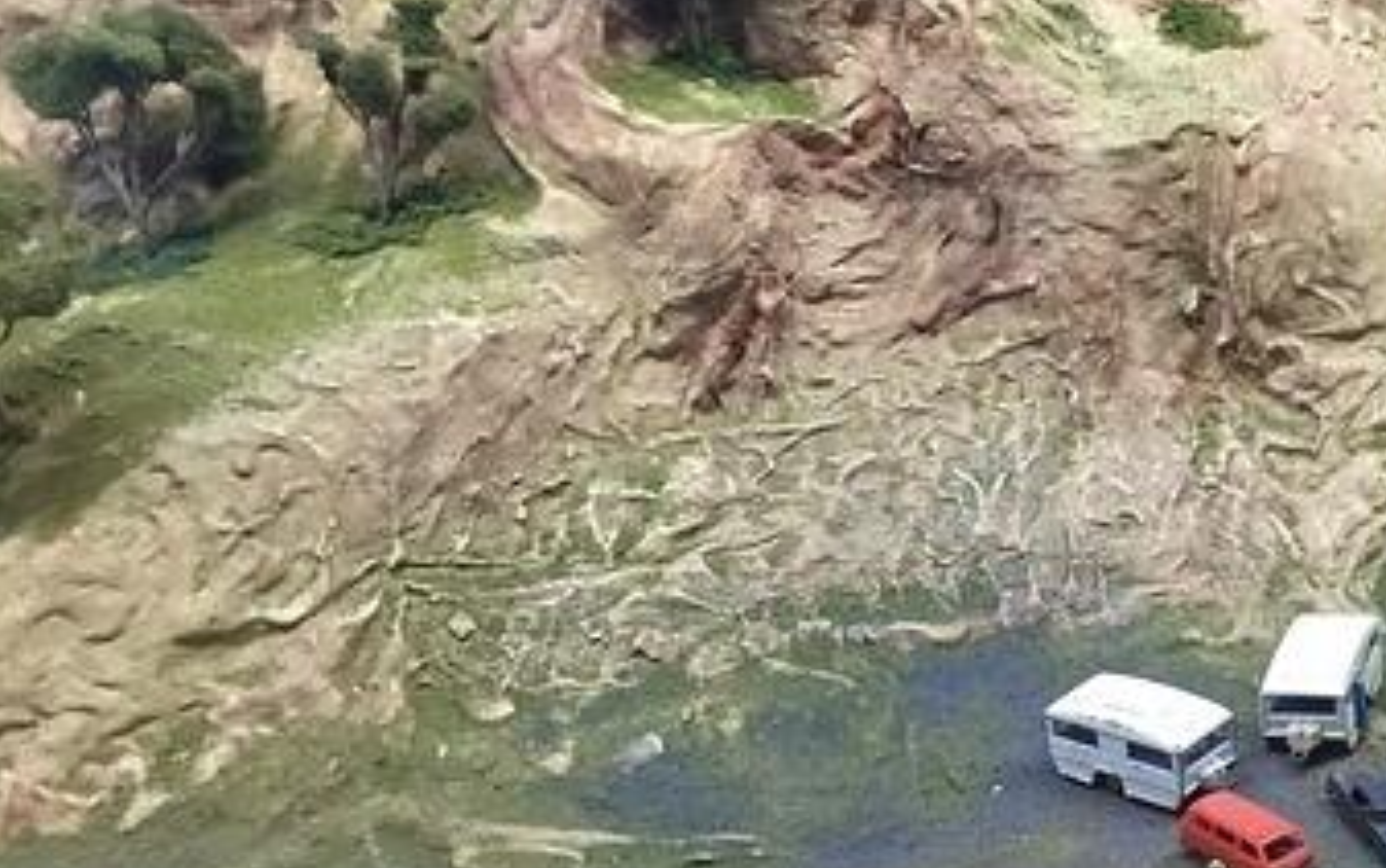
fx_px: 2759
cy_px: 477
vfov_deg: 17.9
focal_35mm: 73
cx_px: 1633
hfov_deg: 25.5
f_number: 2.2
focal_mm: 4.15
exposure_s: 1/33
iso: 125
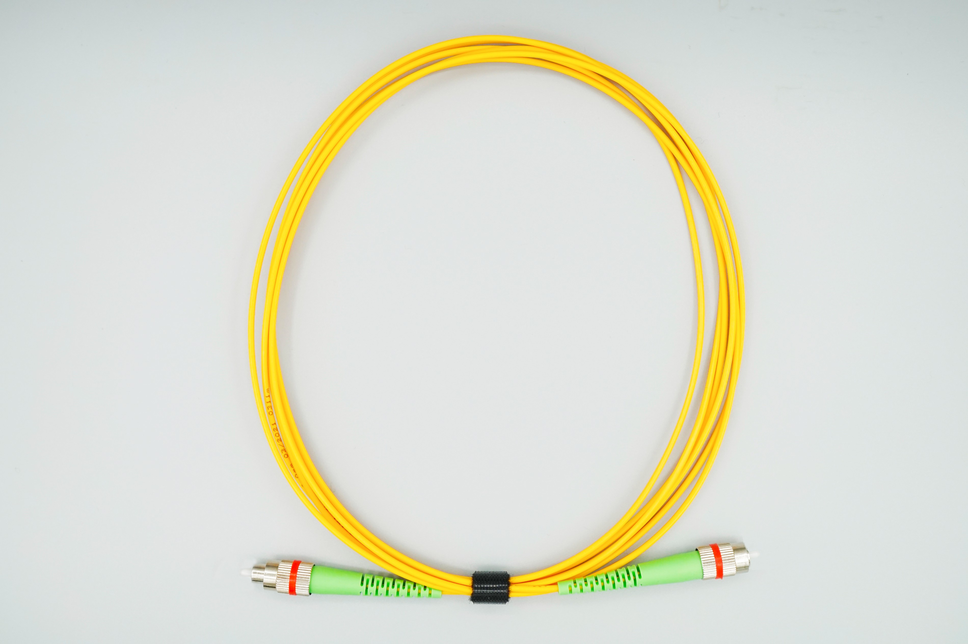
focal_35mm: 45
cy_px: 322
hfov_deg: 43.6
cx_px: 484
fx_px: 1209
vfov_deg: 29.8
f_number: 7.1
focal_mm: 30
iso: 400
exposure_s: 1/640
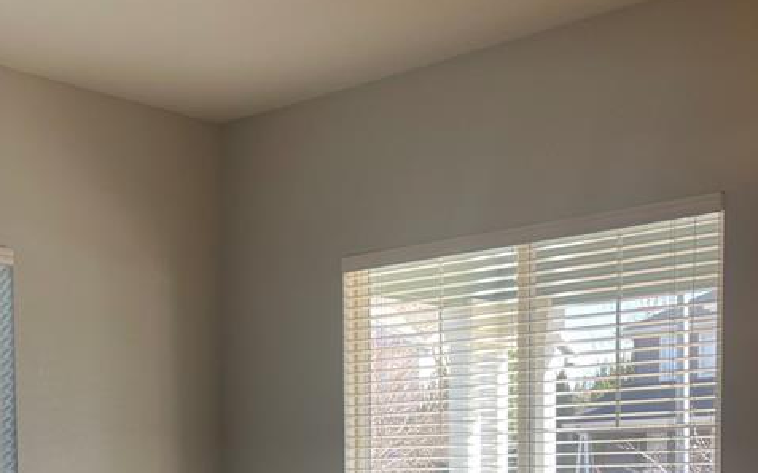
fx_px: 1177
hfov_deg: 34.3
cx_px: 126
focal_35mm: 57
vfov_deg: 21.5
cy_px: 525
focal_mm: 5.1
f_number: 1.6
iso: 50
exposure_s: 1/120
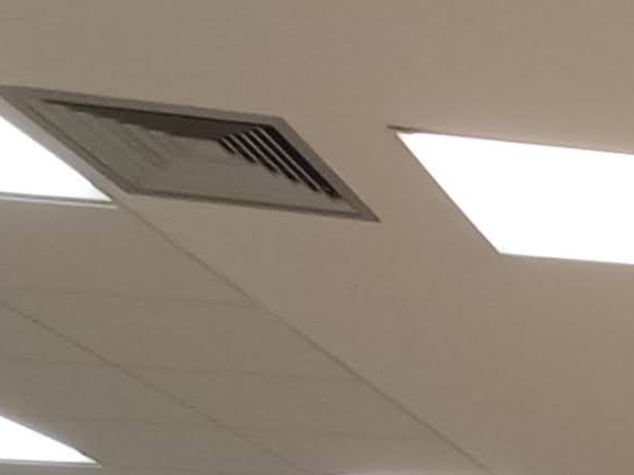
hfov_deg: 14.6
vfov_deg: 14.1
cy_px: 994
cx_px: 1529
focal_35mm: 85
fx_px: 1557
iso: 166
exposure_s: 1/30
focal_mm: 1.65
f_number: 2.2
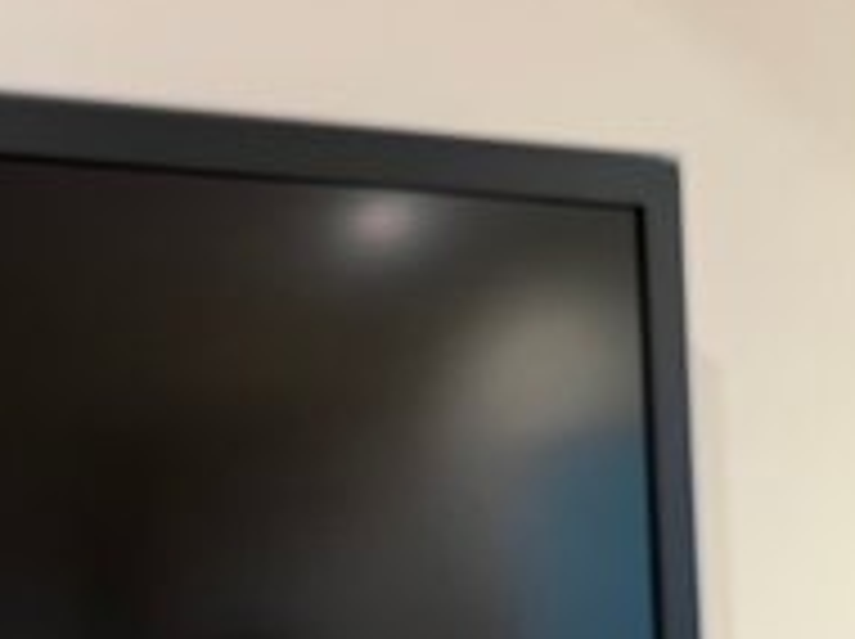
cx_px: 146
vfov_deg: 30.3
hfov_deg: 38.6
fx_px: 1159
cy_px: 479
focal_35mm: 47
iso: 640
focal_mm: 5.1
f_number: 1.6
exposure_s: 1/30
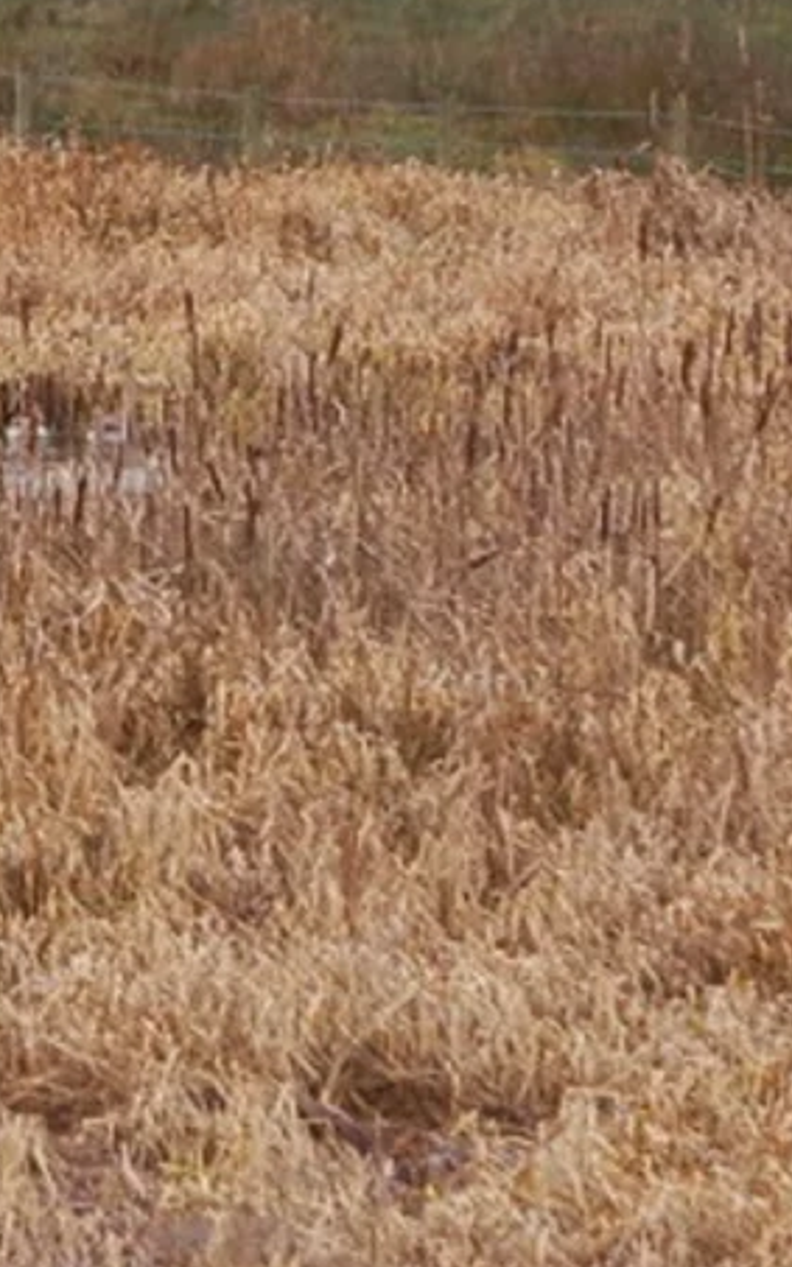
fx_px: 17993
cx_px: -1027
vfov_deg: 4.0
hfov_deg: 2.5
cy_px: 131
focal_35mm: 521
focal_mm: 95
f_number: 8
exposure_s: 1/50
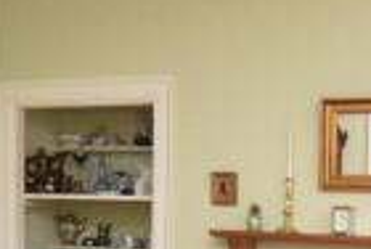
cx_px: 221
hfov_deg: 28.7
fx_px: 723
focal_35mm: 70
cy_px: 266
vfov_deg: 18.9
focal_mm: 10
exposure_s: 1/125
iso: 900
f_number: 4
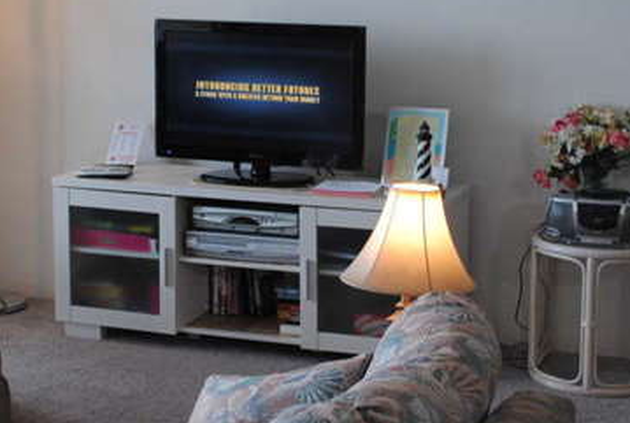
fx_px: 1456
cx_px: 303
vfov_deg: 16.5
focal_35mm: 83
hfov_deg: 24.4
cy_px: 160
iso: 200
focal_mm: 26
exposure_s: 1/50
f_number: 4.2
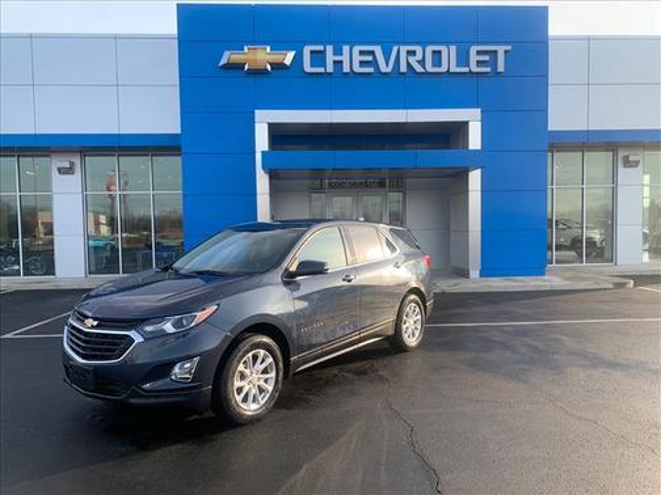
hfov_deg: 67.3
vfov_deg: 53.1
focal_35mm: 26
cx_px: 330
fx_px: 496
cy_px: 248
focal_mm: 4.25
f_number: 1.8
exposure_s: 1/465
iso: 25
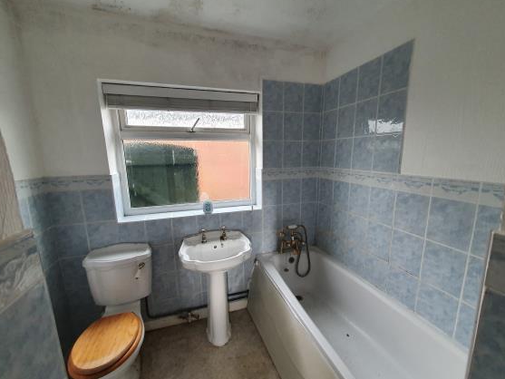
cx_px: 257
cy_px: 198
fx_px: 204
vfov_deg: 85.6
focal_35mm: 14
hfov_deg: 102.0
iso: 250
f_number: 2.2
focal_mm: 1.8
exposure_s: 1/60
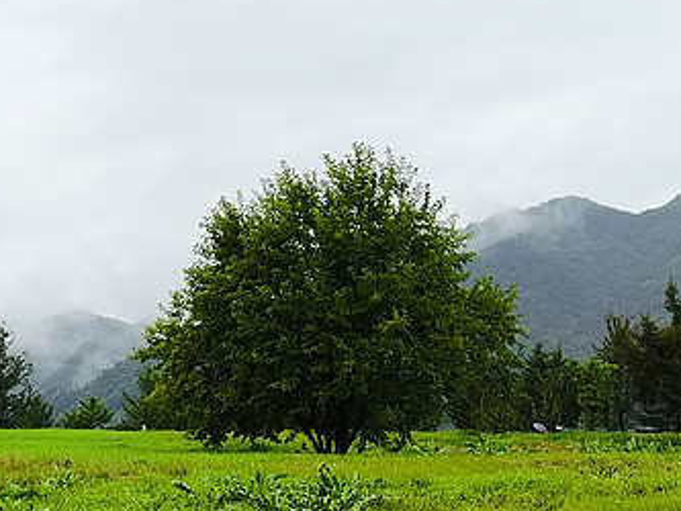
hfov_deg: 20.1
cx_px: 106
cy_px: 307
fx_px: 1889
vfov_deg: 15.4
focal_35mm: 96
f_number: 1.8
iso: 50
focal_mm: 5.54
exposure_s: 1/314
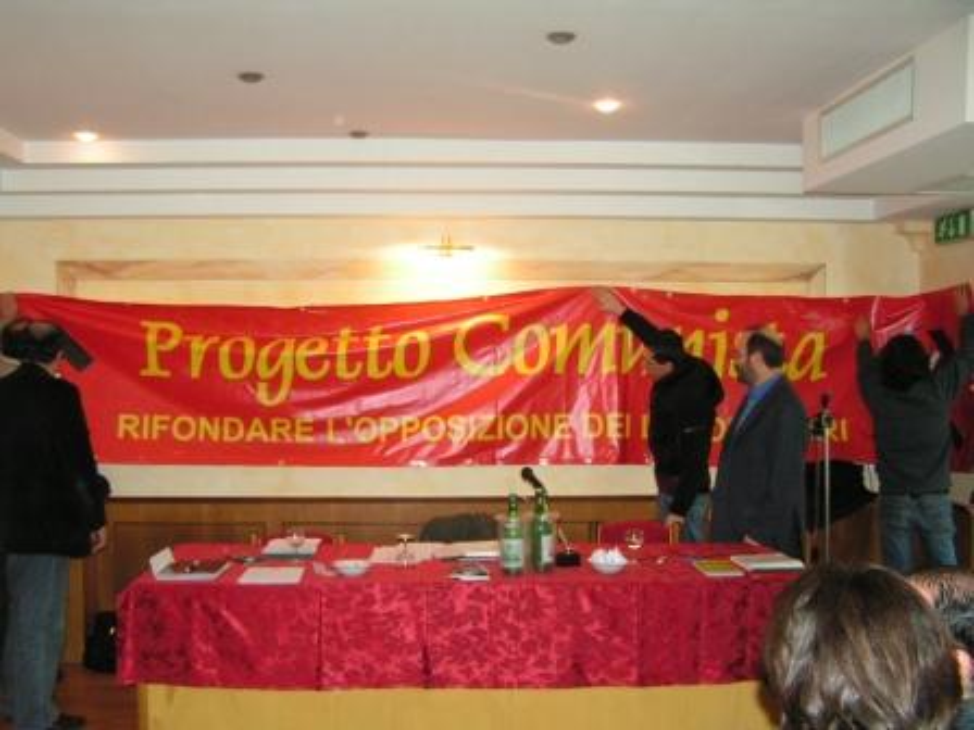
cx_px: 487
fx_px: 1069
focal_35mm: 38
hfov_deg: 49.0
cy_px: 365
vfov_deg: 37.7
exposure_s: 1/40
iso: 200
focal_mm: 6.3
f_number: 2.8
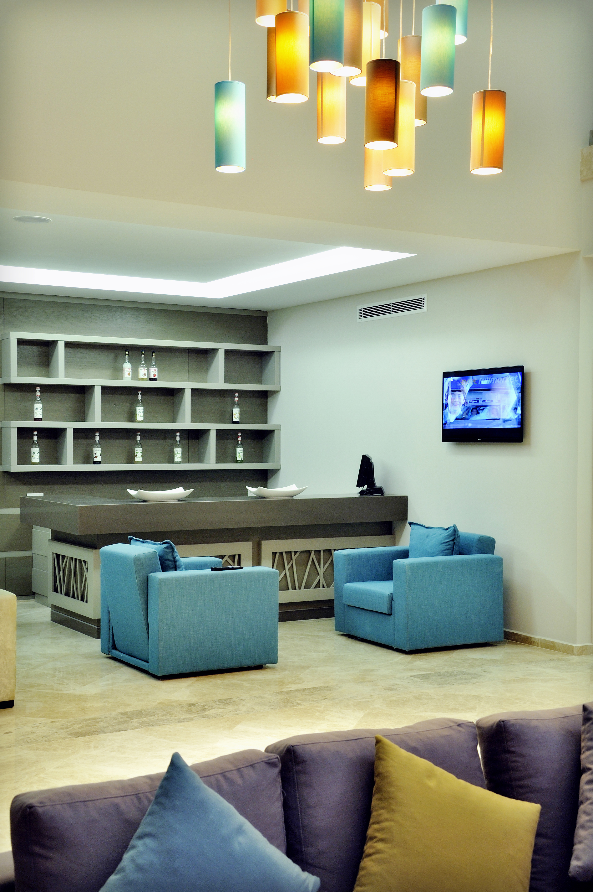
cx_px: 296
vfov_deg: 41.2
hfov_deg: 28.0
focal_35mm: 48
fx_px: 1189
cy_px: 446
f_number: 8
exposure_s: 1/1.3
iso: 200
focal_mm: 32
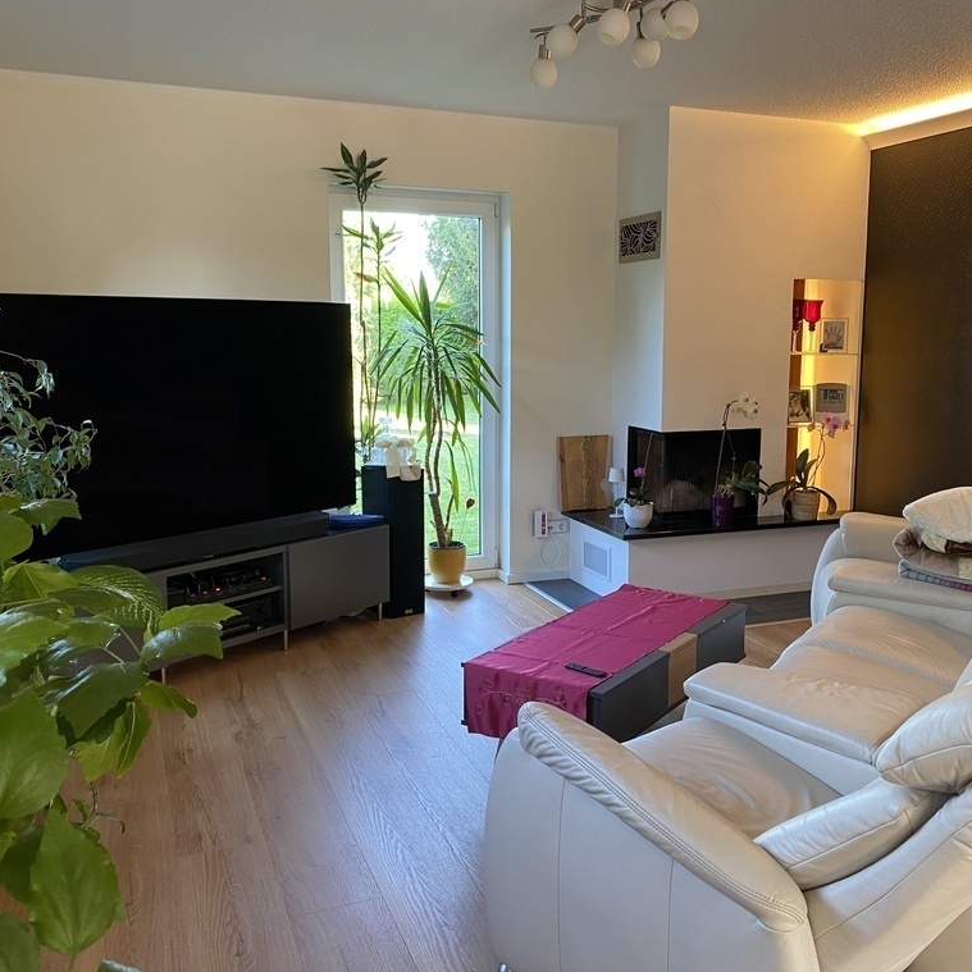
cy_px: 483
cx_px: 540
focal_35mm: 31
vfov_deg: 52.5
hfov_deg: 52.4
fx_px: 985
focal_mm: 4.25
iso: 125
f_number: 1.8
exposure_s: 1/59
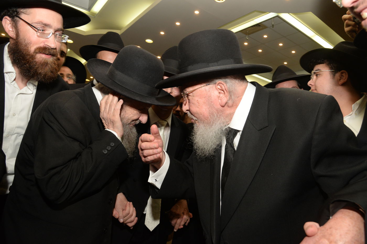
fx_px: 245
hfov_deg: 73.8
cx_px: 184
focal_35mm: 24
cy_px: 122
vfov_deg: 53.1
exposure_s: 1/100
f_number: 7.1
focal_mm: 24
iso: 1600
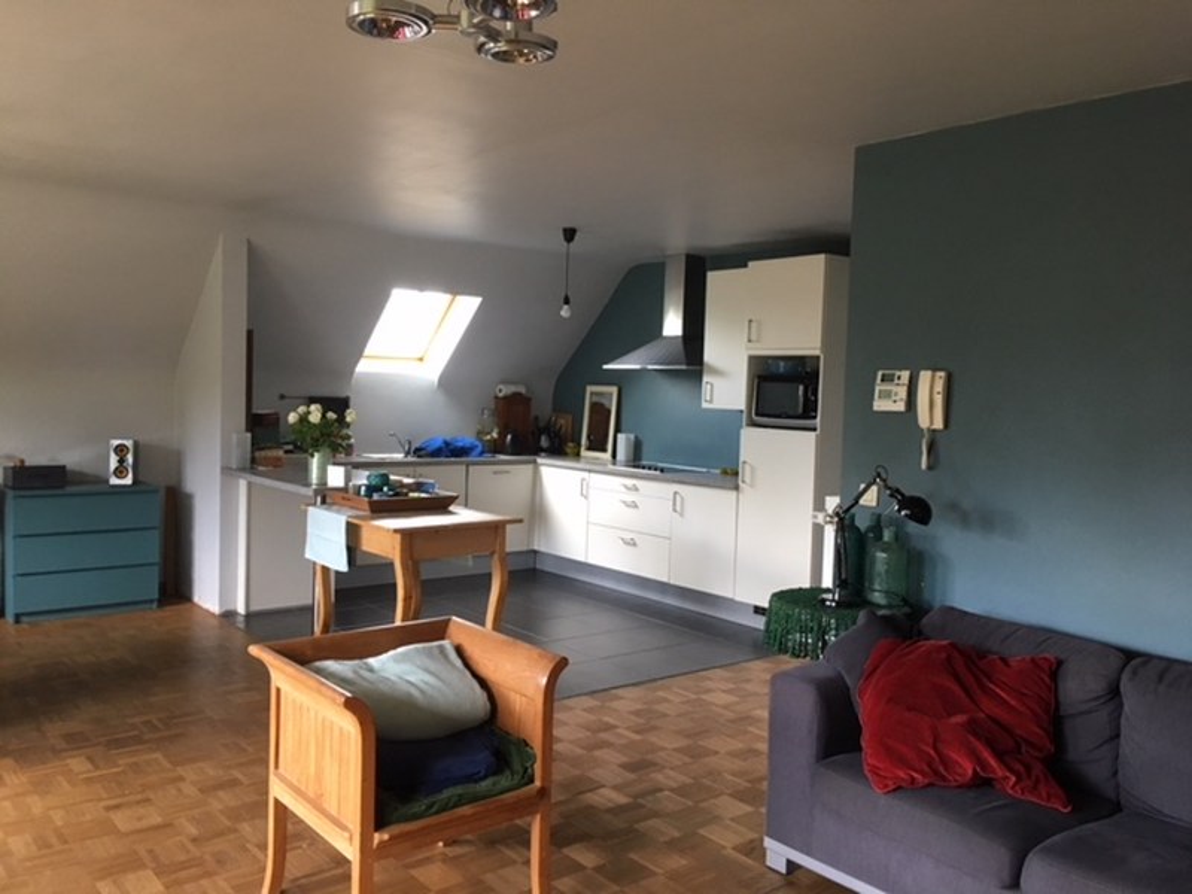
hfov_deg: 61.7
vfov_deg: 48.2
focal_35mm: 29
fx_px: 999
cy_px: 447
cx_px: 596
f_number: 2.2
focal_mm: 4.15
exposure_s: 1/33
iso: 125
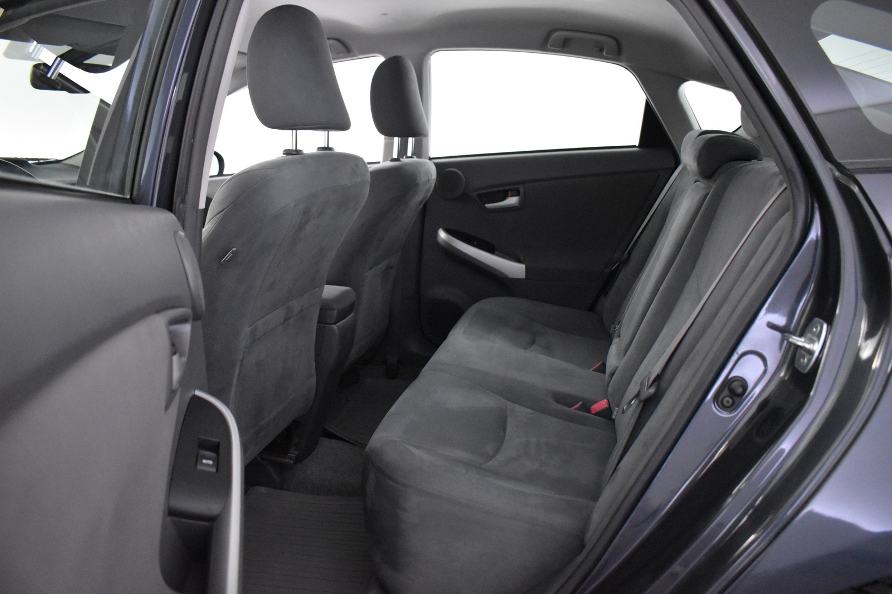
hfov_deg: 67.4
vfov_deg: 47.9
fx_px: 669
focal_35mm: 27
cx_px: 446
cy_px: 297
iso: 6400
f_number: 3.5
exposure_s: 1/60
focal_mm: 18
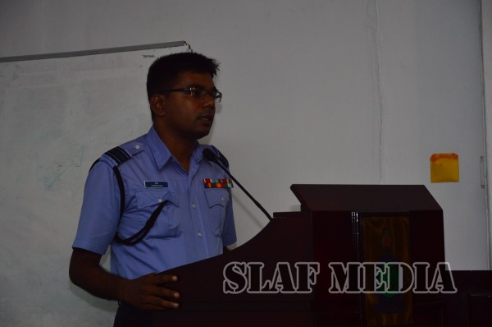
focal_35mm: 128
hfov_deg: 16.1
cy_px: 164
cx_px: 246
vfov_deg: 10.7
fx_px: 1740
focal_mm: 85
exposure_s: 1/125
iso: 400
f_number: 6.3
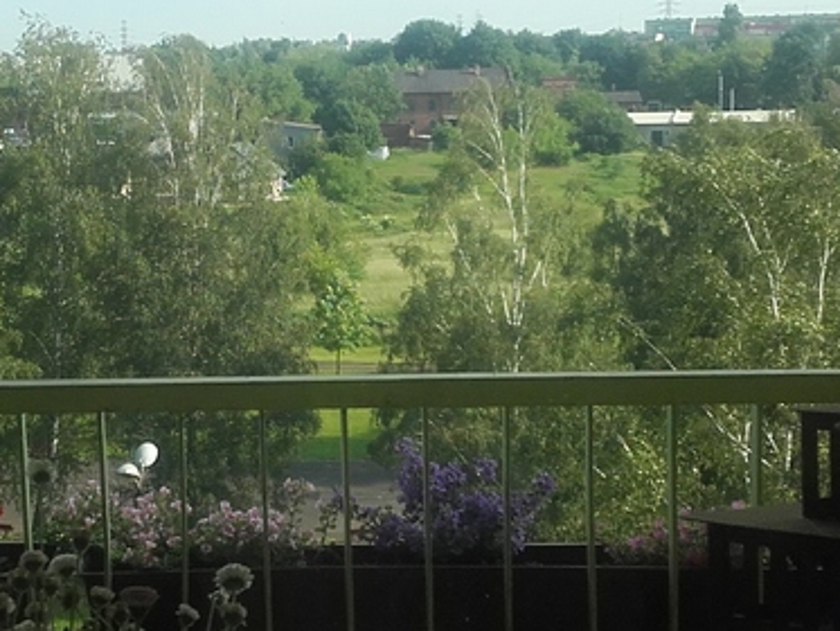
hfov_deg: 22.9
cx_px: 259
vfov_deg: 17.4
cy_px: 279
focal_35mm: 85
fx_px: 2063
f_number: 2.2
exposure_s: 1/451
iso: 50
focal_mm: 3.3
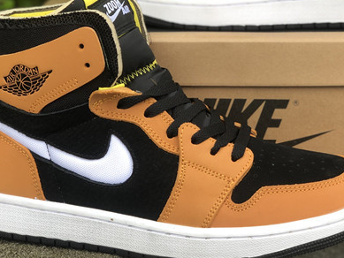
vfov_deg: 14.9
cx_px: 199
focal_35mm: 99
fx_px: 984
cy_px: 50
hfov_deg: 19.8
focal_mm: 6
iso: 20
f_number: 2.4
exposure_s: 1/60
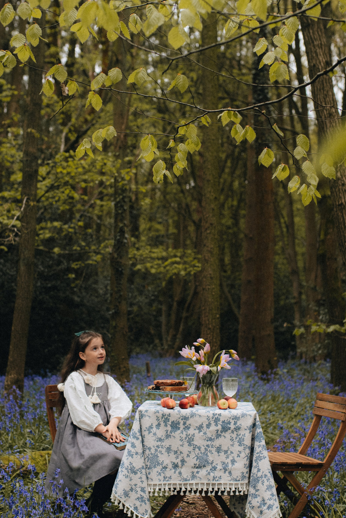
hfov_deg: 26.0
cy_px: 344
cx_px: 178
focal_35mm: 52
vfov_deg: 37.8
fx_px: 750
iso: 400
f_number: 2.5
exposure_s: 1/400
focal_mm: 35
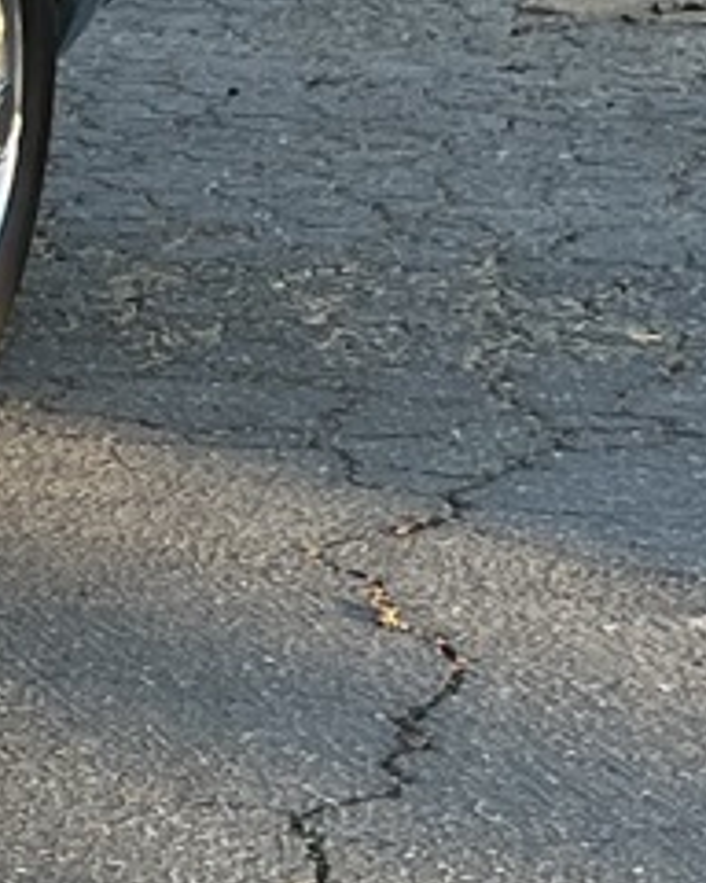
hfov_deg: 6.6
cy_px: 743
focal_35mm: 217
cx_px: -1327
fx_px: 5668
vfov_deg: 8.9
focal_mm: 5.7
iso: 50
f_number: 1.5
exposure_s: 1/303
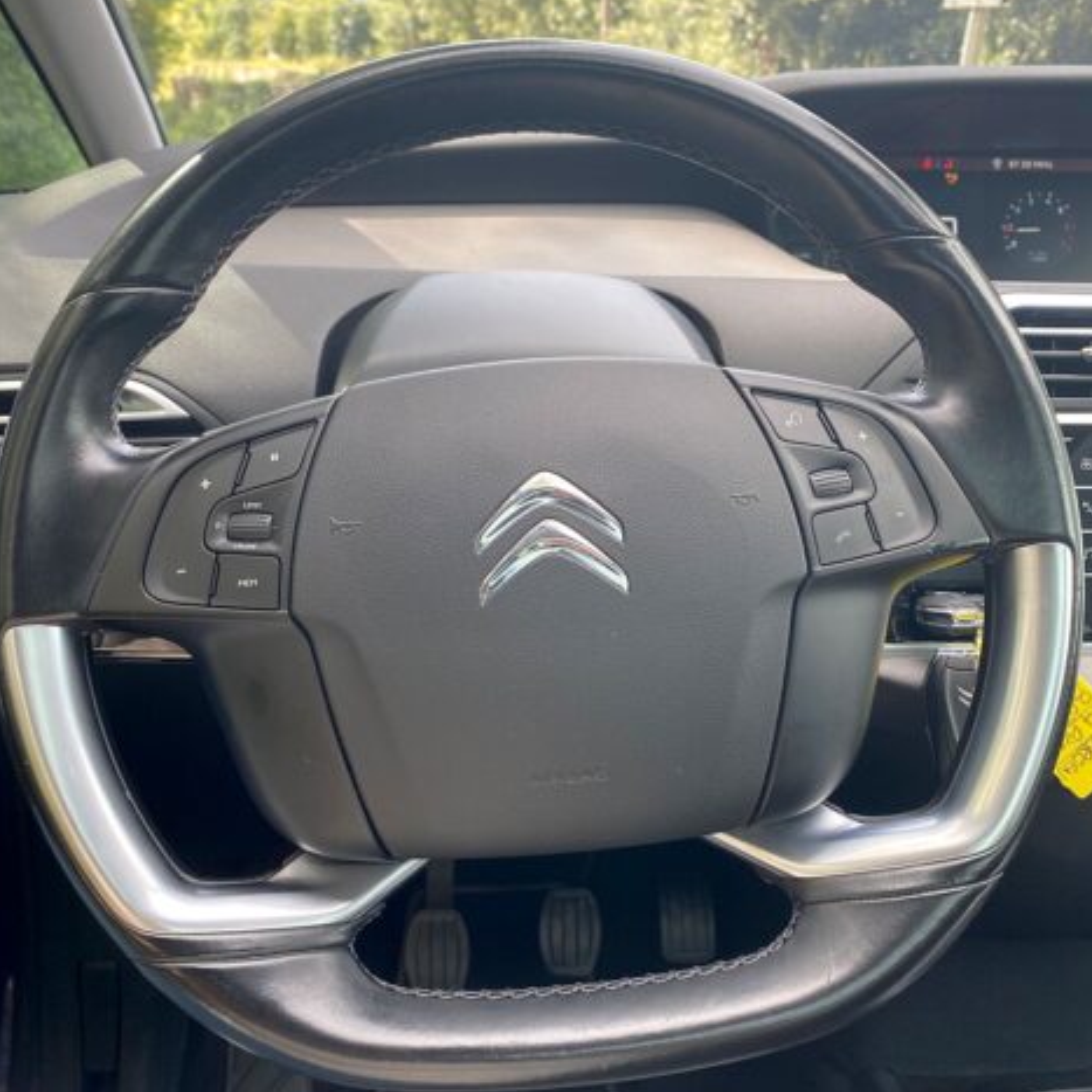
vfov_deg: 52.5
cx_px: 546
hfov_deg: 52.5
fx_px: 1106
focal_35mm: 31
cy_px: 561
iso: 50
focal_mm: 4.25
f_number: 1.8
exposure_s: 1/122
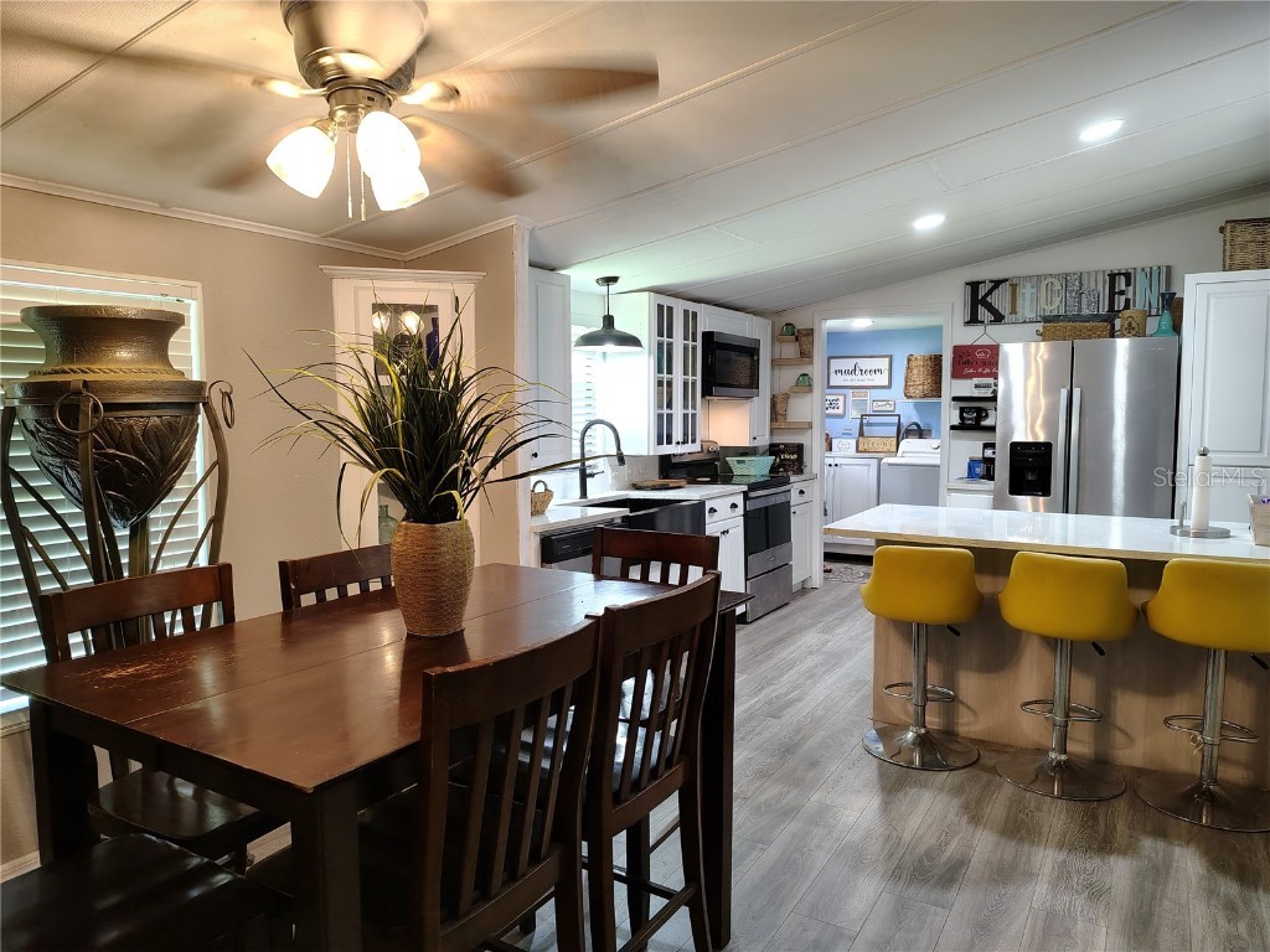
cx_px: 635
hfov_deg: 71.6
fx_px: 881
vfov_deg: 56.8
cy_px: 476
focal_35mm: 24
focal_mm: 5.56
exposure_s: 1/60
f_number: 1.8
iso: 802
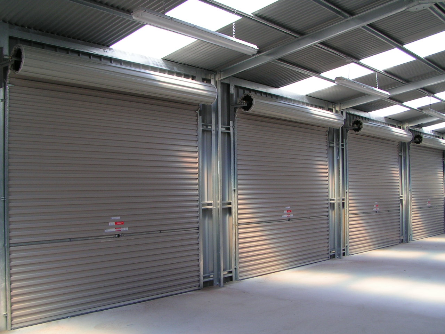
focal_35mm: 38
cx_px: 222
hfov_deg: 49.0
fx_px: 489
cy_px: 167
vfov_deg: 37.7
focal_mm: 5.8
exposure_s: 1/80
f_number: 5.6
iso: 50
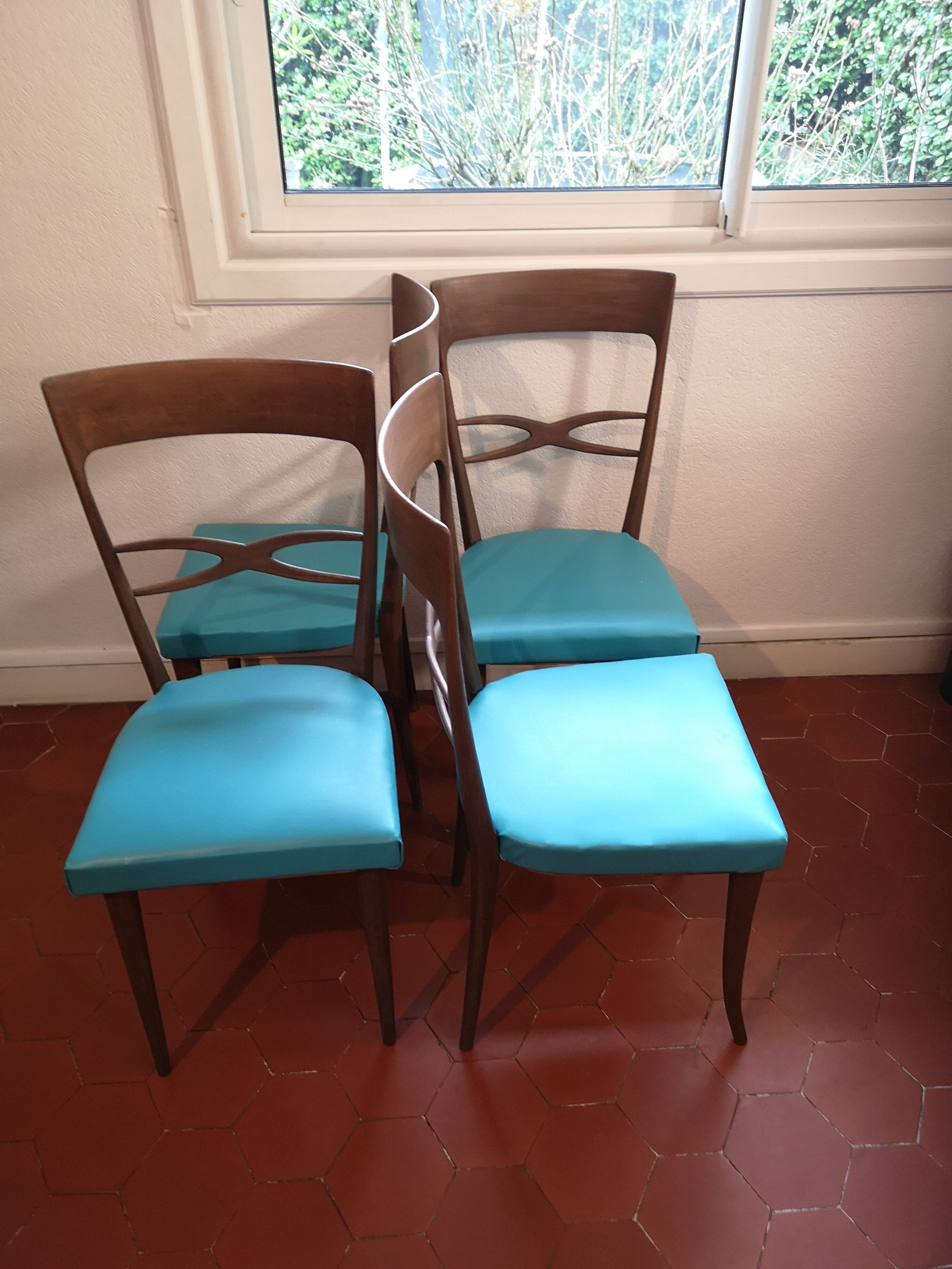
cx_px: 476
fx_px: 990
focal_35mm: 27
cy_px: 634
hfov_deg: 51.4
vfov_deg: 65.3
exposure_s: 1/25
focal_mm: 5.58
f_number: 1.8
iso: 400
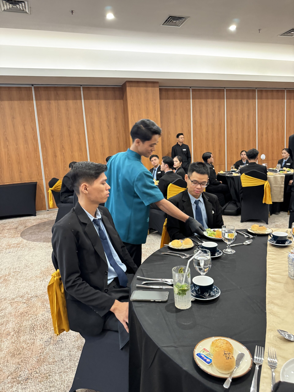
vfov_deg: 71.6
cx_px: 147
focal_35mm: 24
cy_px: 196
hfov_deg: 56.8
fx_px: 272
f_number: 1.78
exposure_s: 1/25
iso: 1000
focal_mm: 6.76
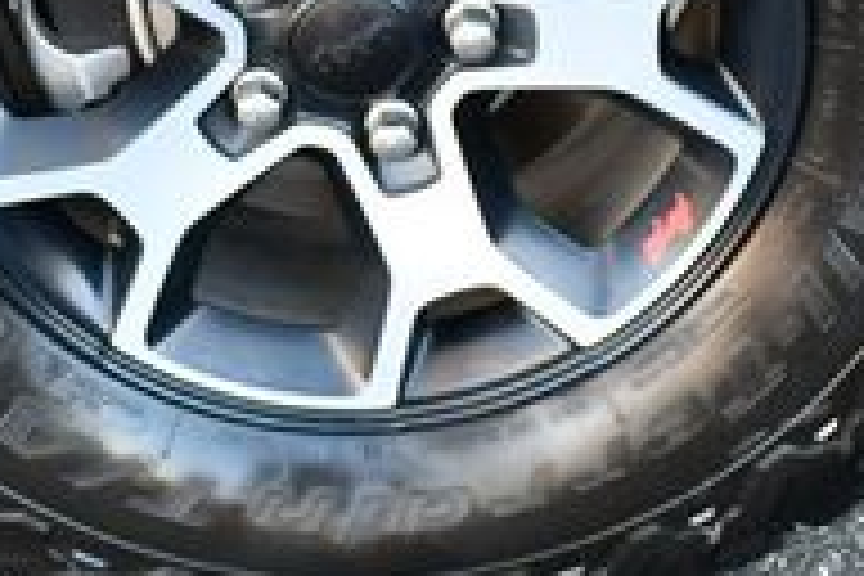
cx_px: 248
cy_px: -68
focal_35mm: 120
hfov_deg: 17.0
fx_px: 2880
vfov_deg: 11.3
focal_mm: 18
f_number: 3.5
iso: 800
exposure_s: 1/250
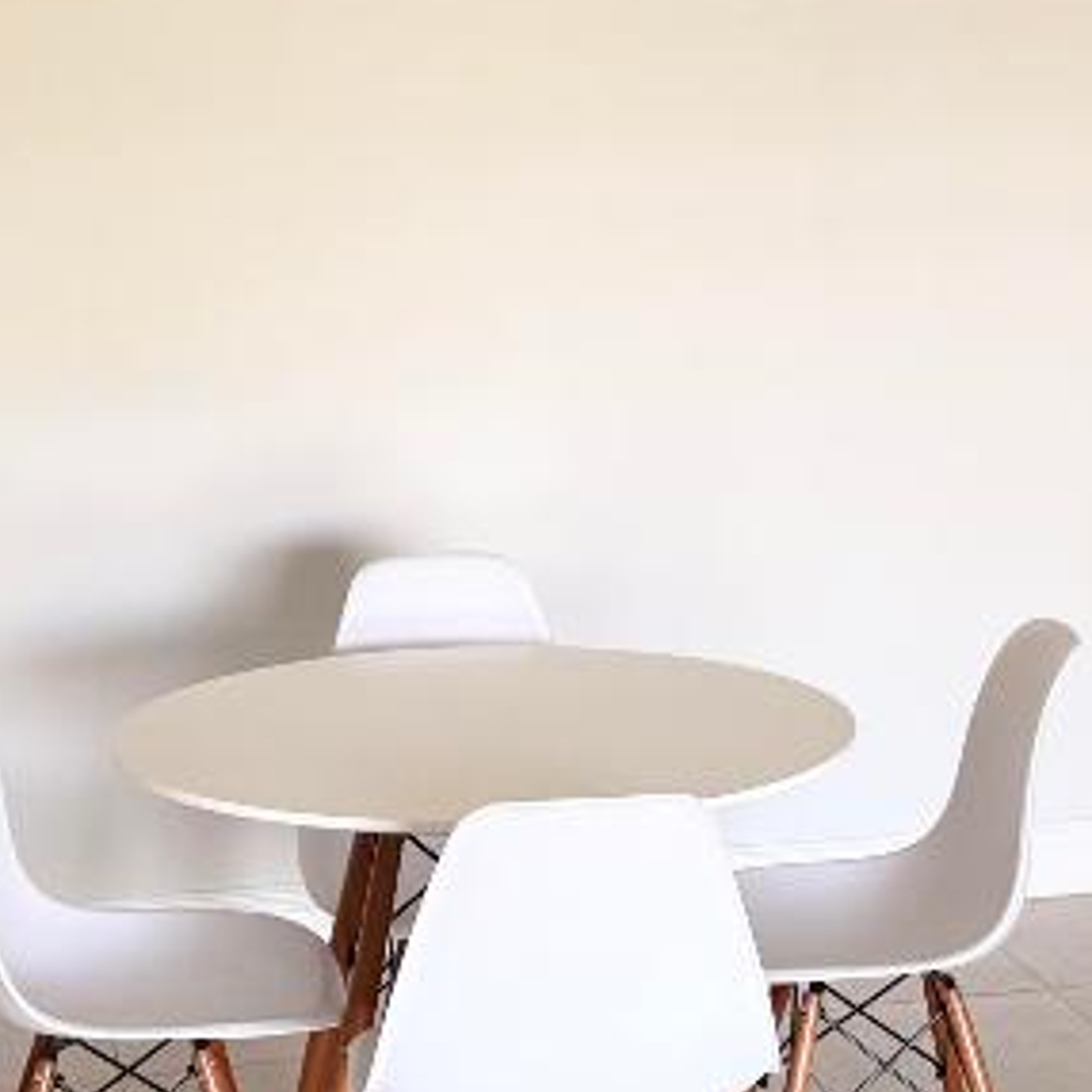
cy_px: 309
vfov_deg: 22.6
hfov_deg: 22.7
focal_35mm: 76
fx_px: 2712
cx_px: 703
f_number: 1.78
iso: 200
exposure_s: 1/86
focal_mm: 6.76
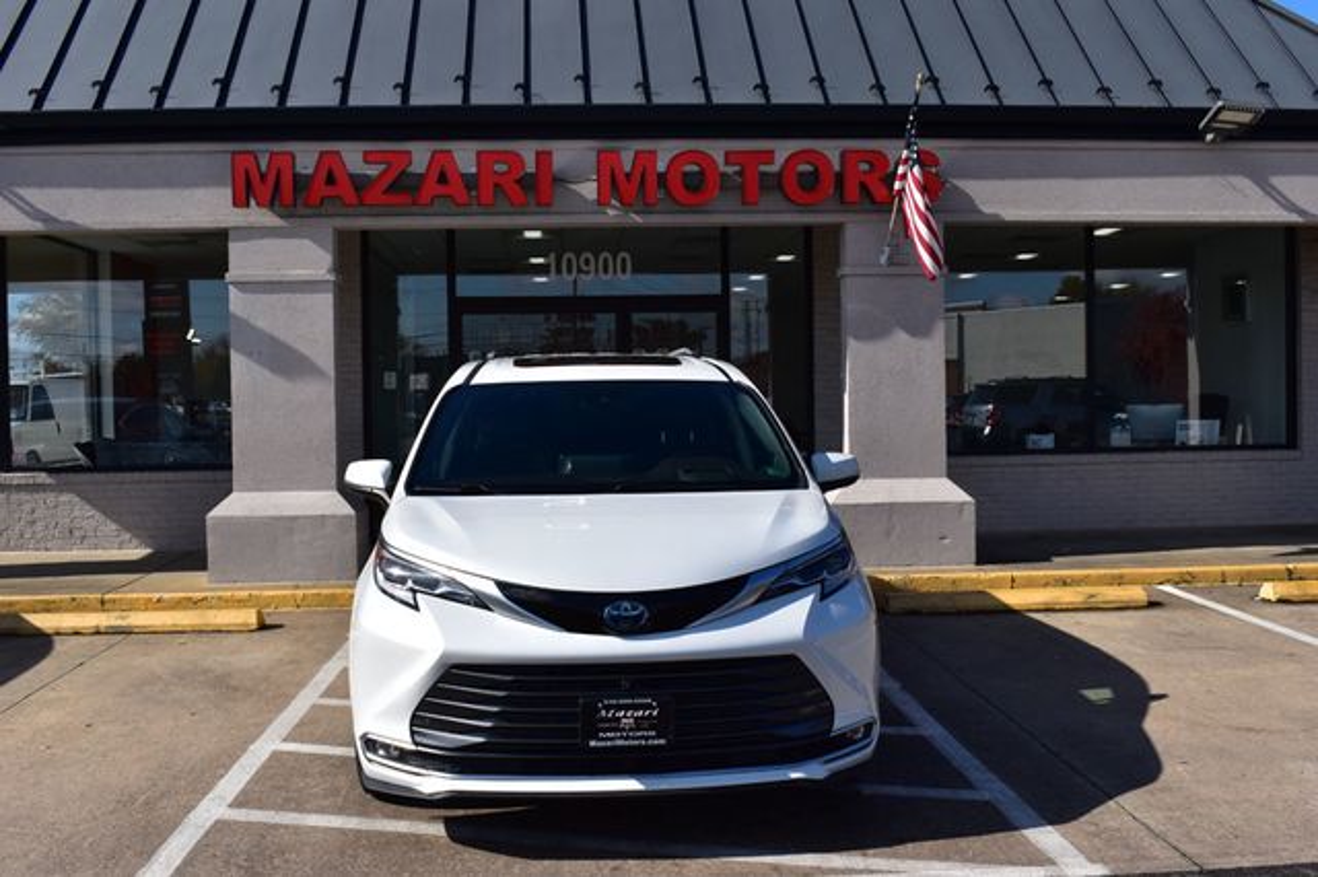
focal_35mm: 36
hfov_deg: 53.2
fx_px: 1317
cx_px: 659
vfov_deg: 36.8
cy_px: 438
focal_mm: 24
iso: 220
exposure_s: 1/500
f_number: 11
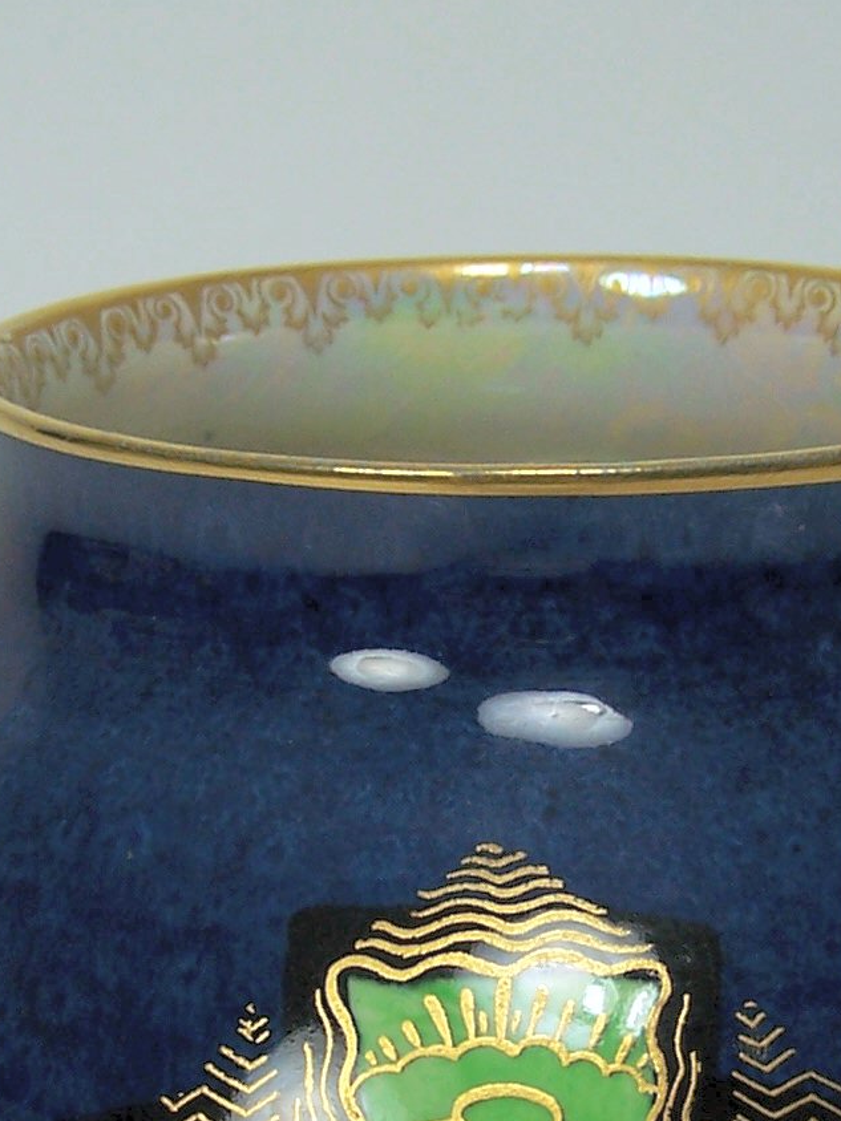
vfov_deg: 16.9
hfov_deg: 12.8
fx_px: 3758
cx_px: 480
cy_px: 770
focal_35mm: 116
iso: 80
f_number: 2.8
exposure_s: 1/125
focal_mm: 6.3
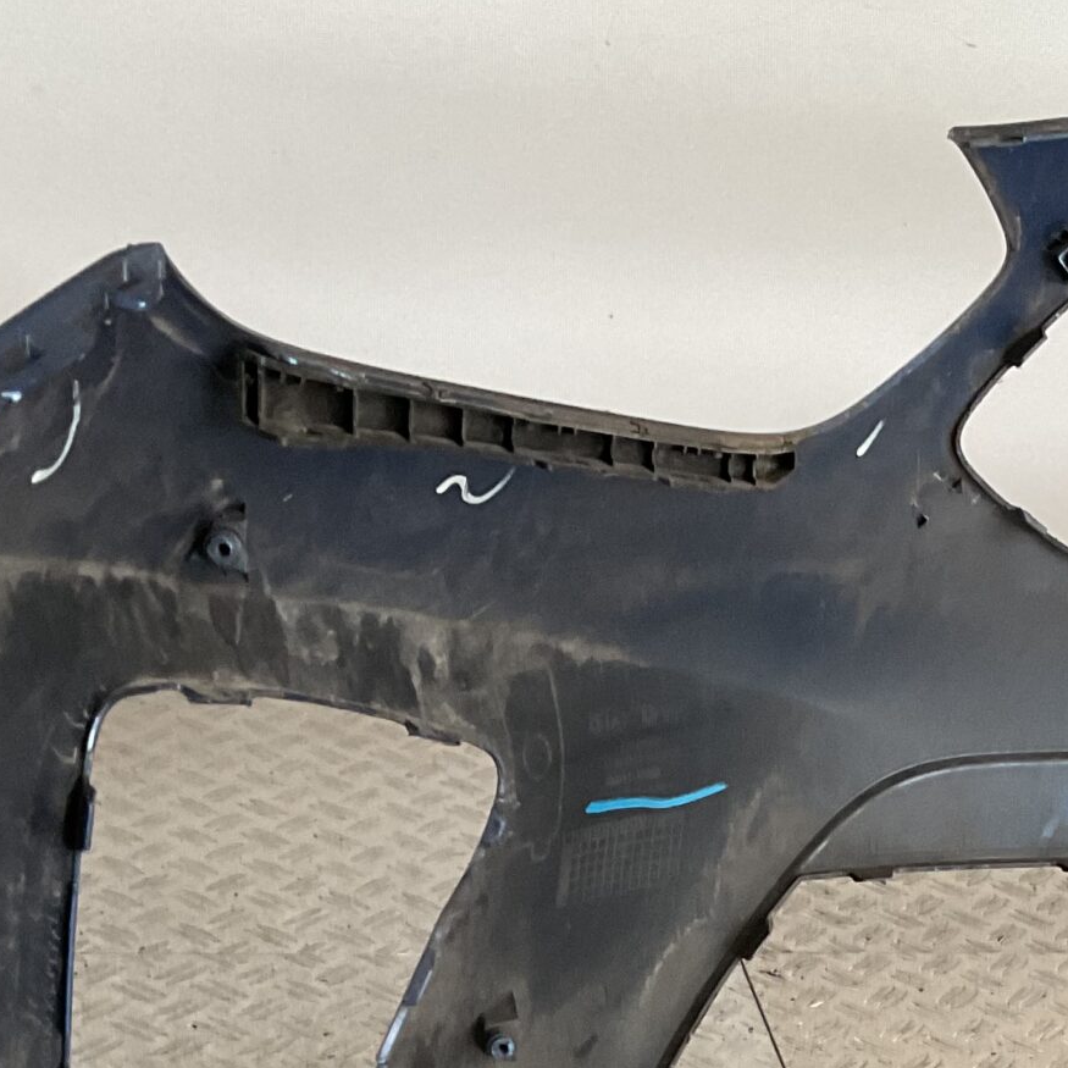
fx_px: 2618
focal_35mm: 75
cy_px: 1051
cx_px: 1001
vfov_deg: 22.2
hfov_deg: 22.4
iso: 100
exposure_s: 1/60
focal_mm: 3
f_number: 1.8
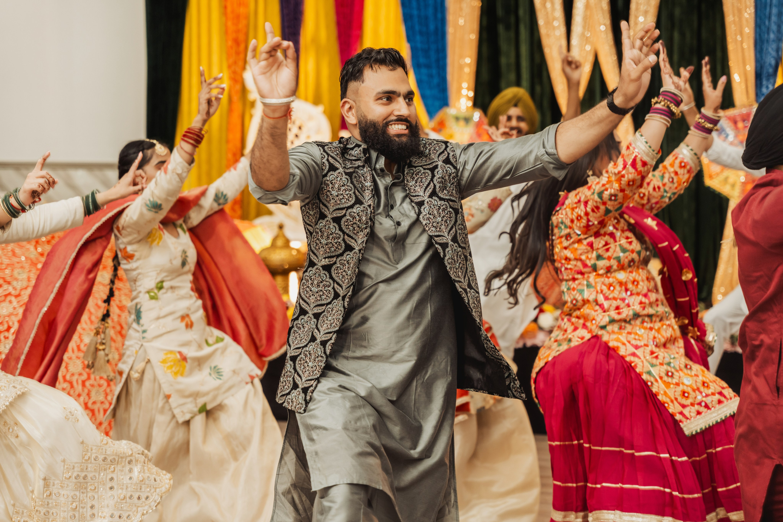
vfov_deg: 19.5
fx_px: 1522
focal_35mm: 70
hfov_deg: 28.8
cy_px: 261
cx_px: 392
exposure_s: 1/200
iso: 800
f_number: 2.8
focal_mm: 70
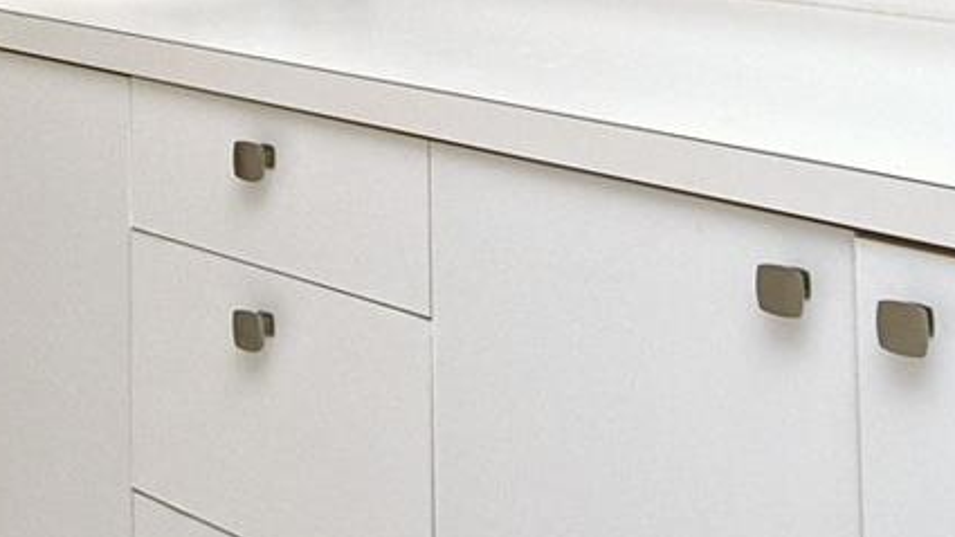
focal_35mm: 71
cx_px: 261
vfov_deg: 15.4
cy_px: -317
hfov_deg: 29.4
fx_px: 1798
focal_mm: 12
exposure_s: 1/250
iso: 640
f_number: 14
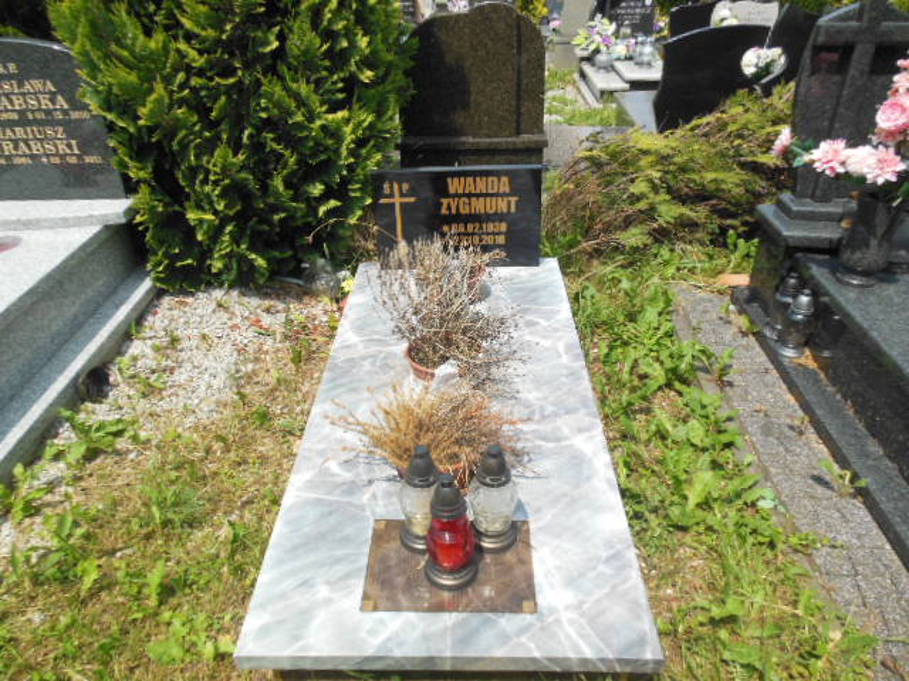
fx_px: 656
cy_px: 340
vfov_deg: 54.9
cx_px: 454
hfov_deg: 69.4
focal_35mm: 25
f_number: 3.2
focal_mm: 4.5
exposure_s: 1/1500
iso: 125
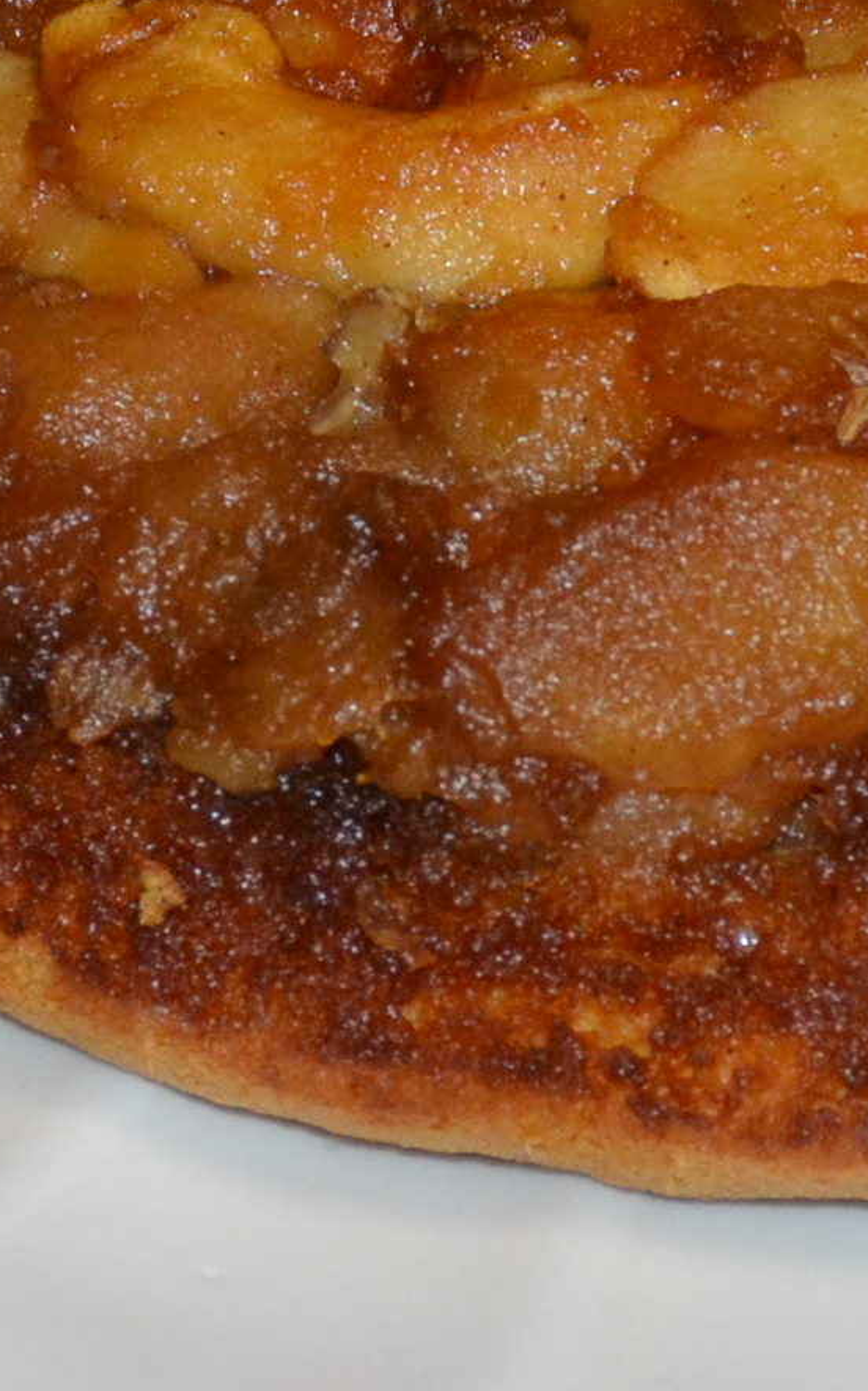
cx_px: 956
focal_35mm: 269
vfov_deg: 7.8
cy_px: 371
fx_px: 10188
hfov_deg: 4.9
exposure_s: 1/60
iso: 1250
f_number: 4.5
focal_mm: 45
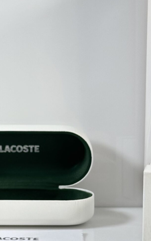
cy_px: 202
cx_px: 71
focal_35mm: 133
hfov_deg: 9.9
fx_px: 876
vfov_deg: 15.6
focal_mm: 6.86
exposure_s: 1/100
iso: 64
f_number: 1.78
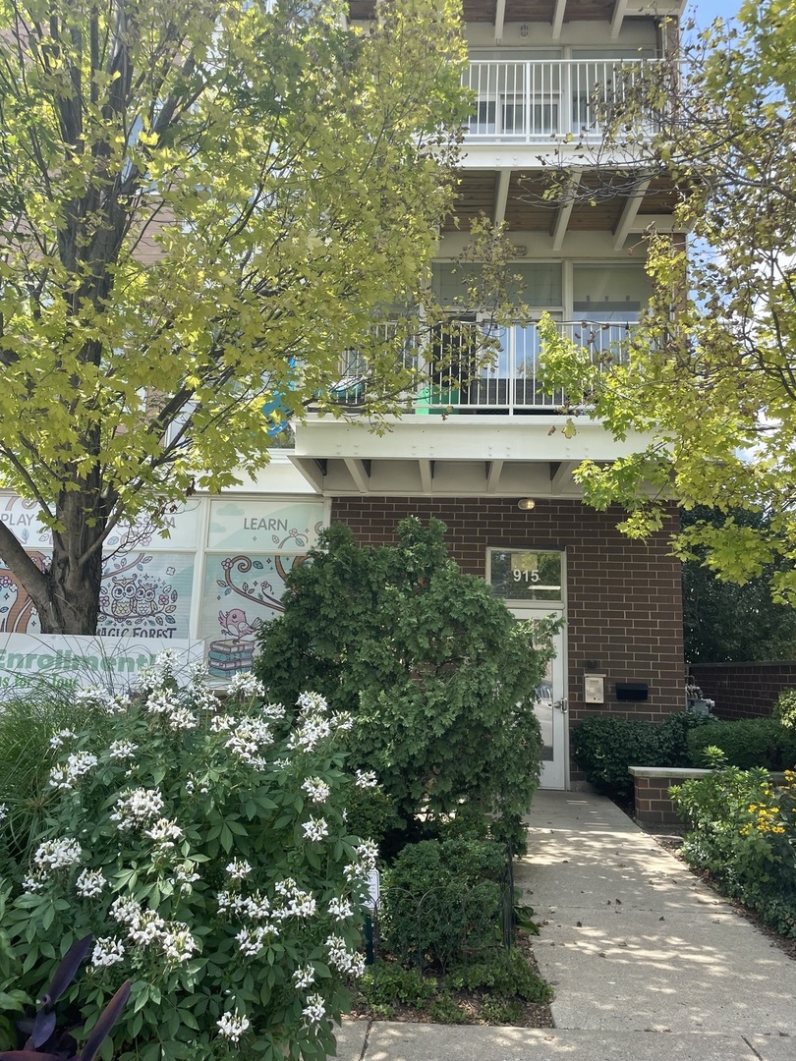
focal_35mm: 26
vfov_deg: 67.3
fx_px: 797
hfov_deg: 53.1
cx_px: 398
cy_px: 530
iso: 32
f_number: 1.6
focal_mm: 4.2
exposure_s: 1/1092
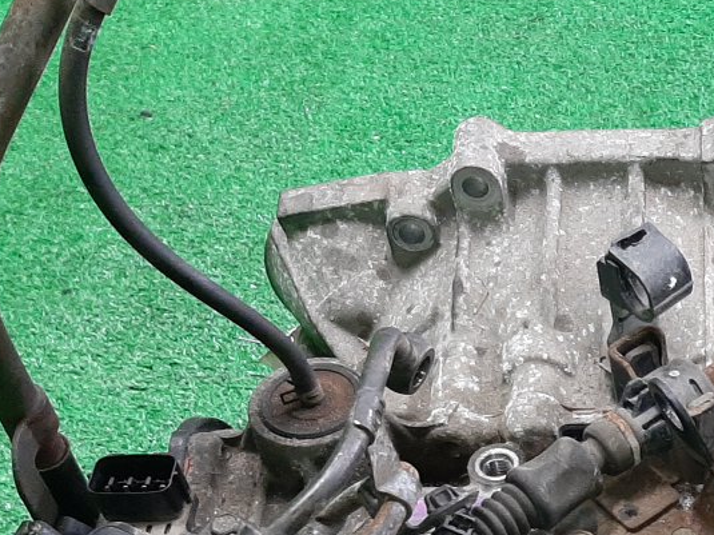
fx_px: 1444
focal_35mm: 70
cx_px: 790
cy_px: 658
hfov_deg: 25.7
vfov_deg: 19.6
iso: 164
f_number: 1.7
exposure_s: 1/50
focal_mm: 3.93
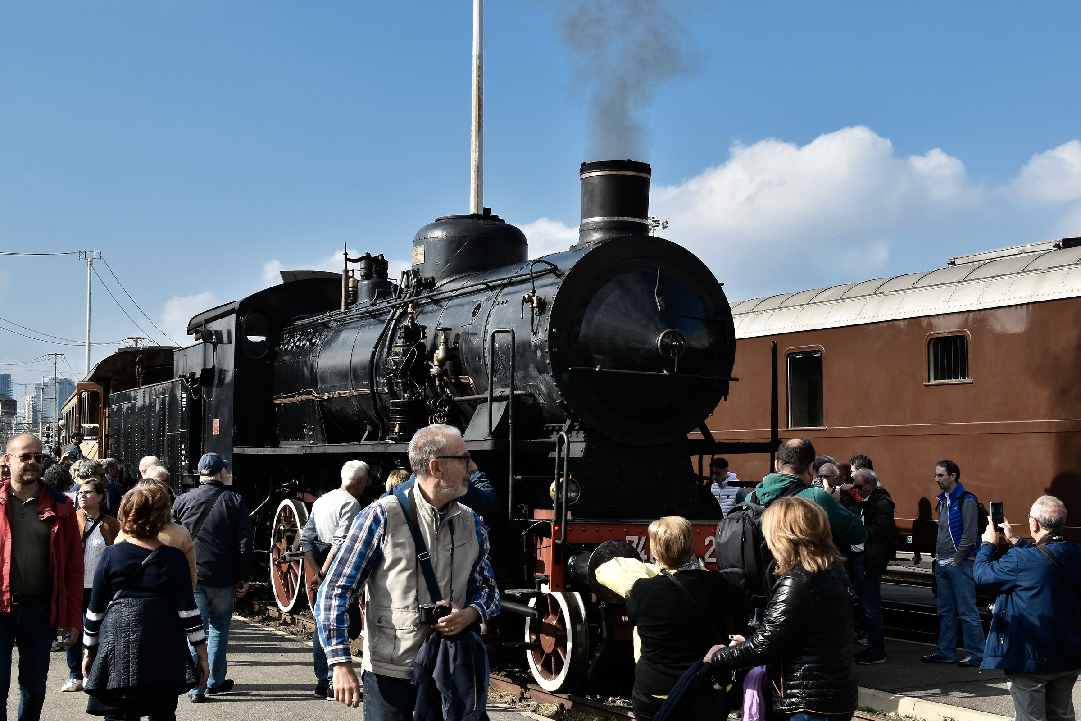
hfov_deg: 37.9
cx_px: 540
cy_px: 360
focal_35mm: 52
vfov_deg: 25.8
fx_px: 1576
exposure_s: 1/200
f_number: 11
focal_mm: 35
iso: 200
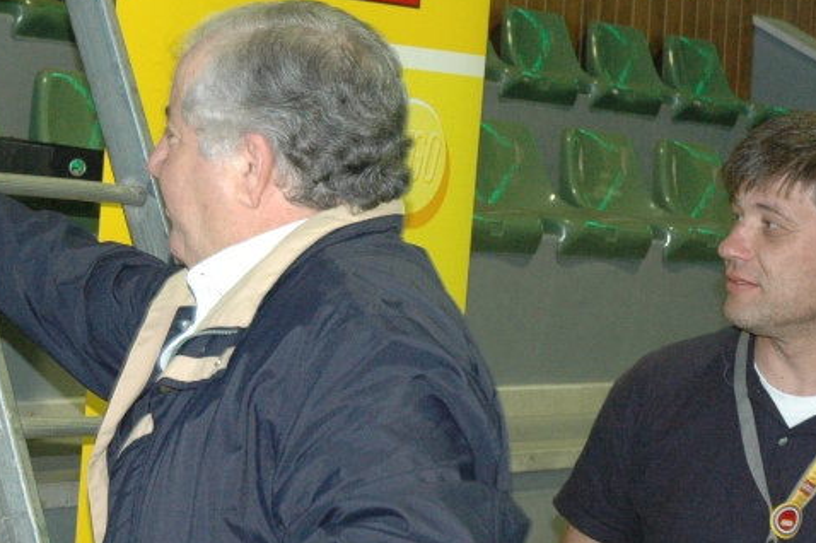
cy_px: 145
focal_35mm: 122
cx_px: 142
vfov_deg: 11.2
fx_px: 2763
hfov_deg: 16.6
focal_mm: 38
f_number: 5.6
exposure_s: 1/20
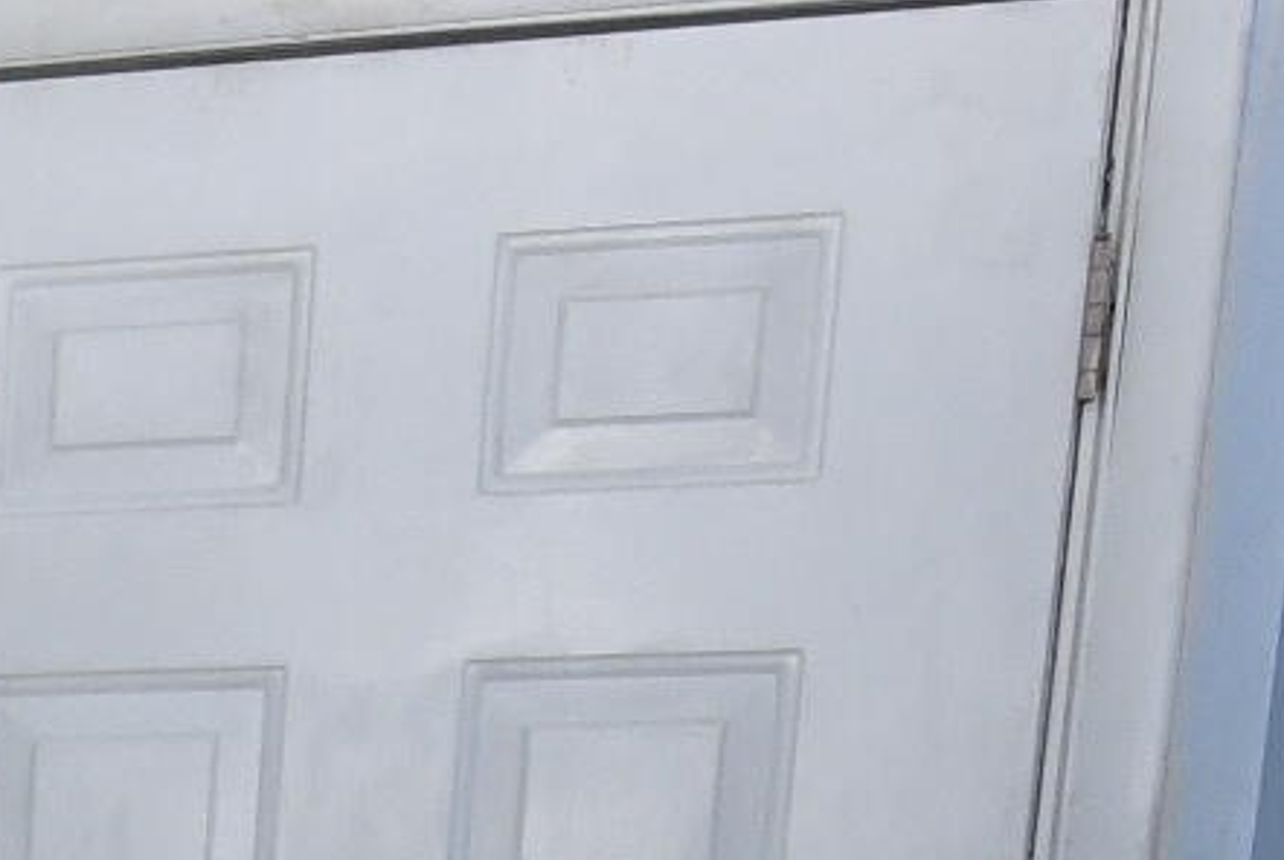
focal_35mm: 106
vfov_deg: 11.1
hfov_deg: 16.3
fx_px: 3786
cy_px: 1999
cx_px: -994
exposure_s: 1/60
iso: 1400
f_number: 4
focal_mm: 11
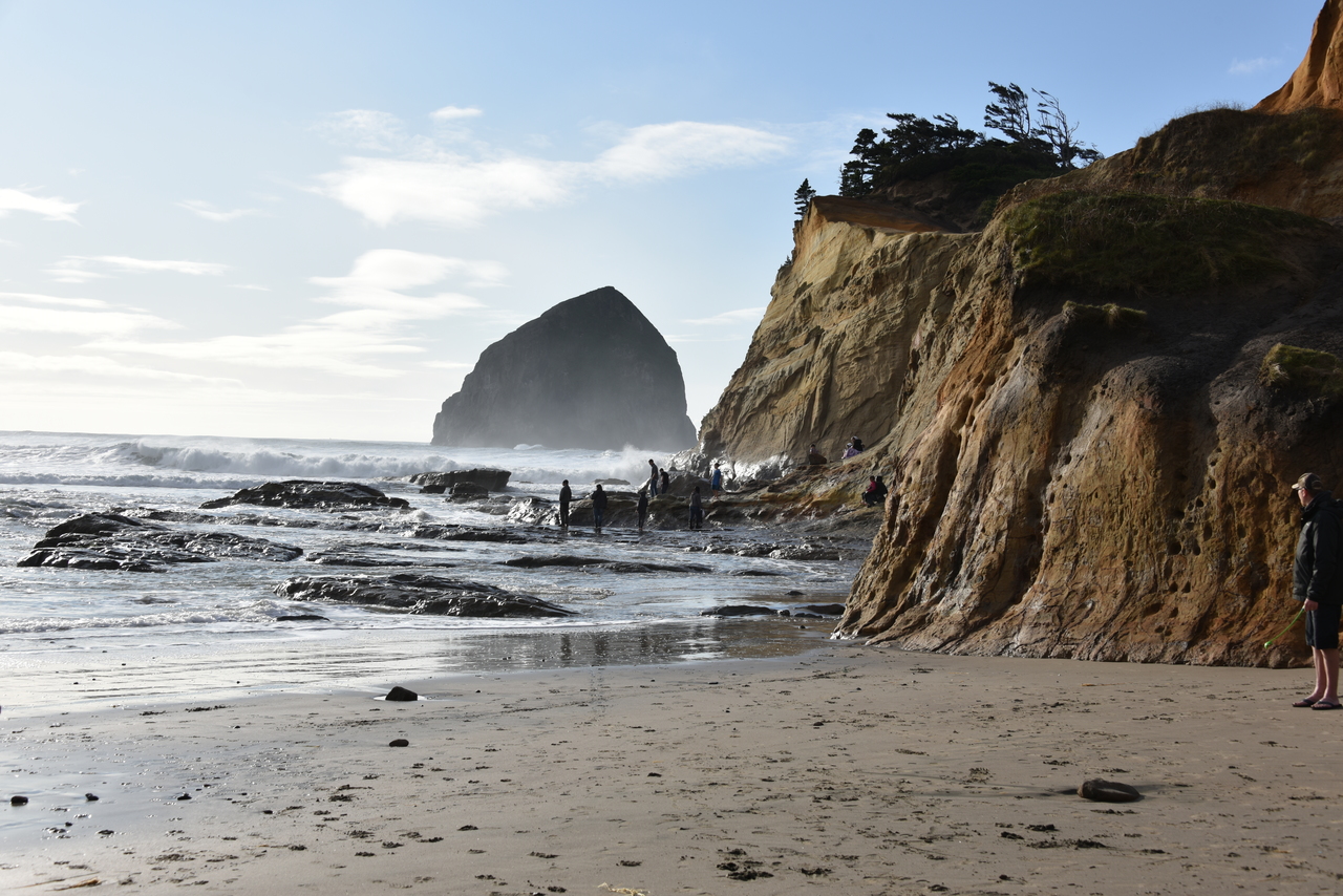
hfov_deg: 41.1
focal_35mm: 48
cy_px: 448
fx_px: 1791
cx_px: 672
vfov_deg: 28.1
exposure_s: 1/320
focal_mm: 48
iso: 100
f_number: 9
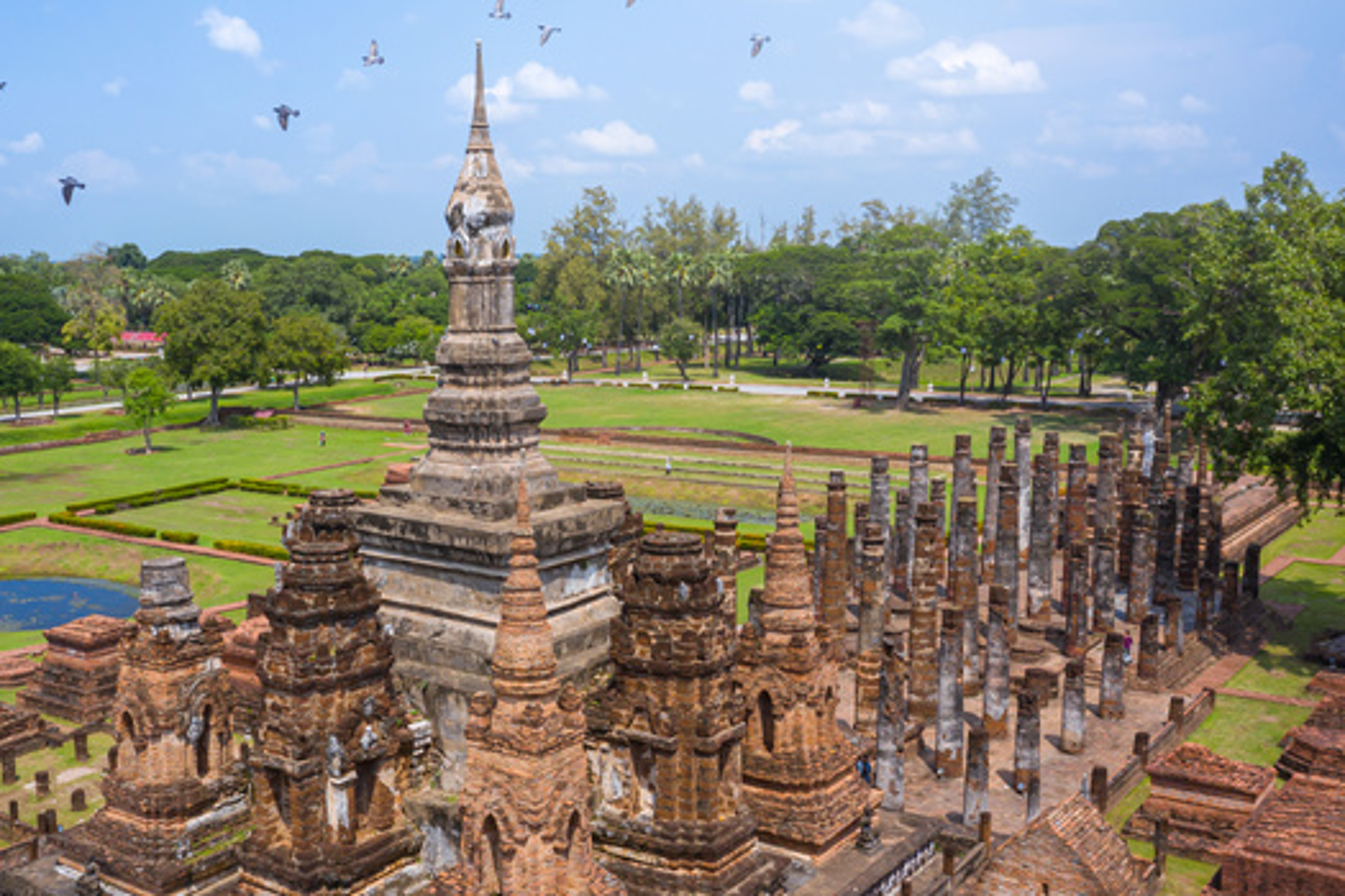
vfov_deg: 33.4
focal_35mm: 40
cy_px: 451
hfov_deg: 48.0
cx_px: 500
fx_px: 1494
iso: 100
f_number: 6.3
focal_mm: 10.3
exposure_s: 1/500
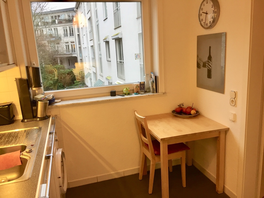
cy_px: 99
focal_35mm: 29
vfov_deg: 48.2
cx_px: 132
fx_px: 221
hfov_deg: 61.7
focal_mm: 4.15
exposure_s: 1/33
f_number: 2.2
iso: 50
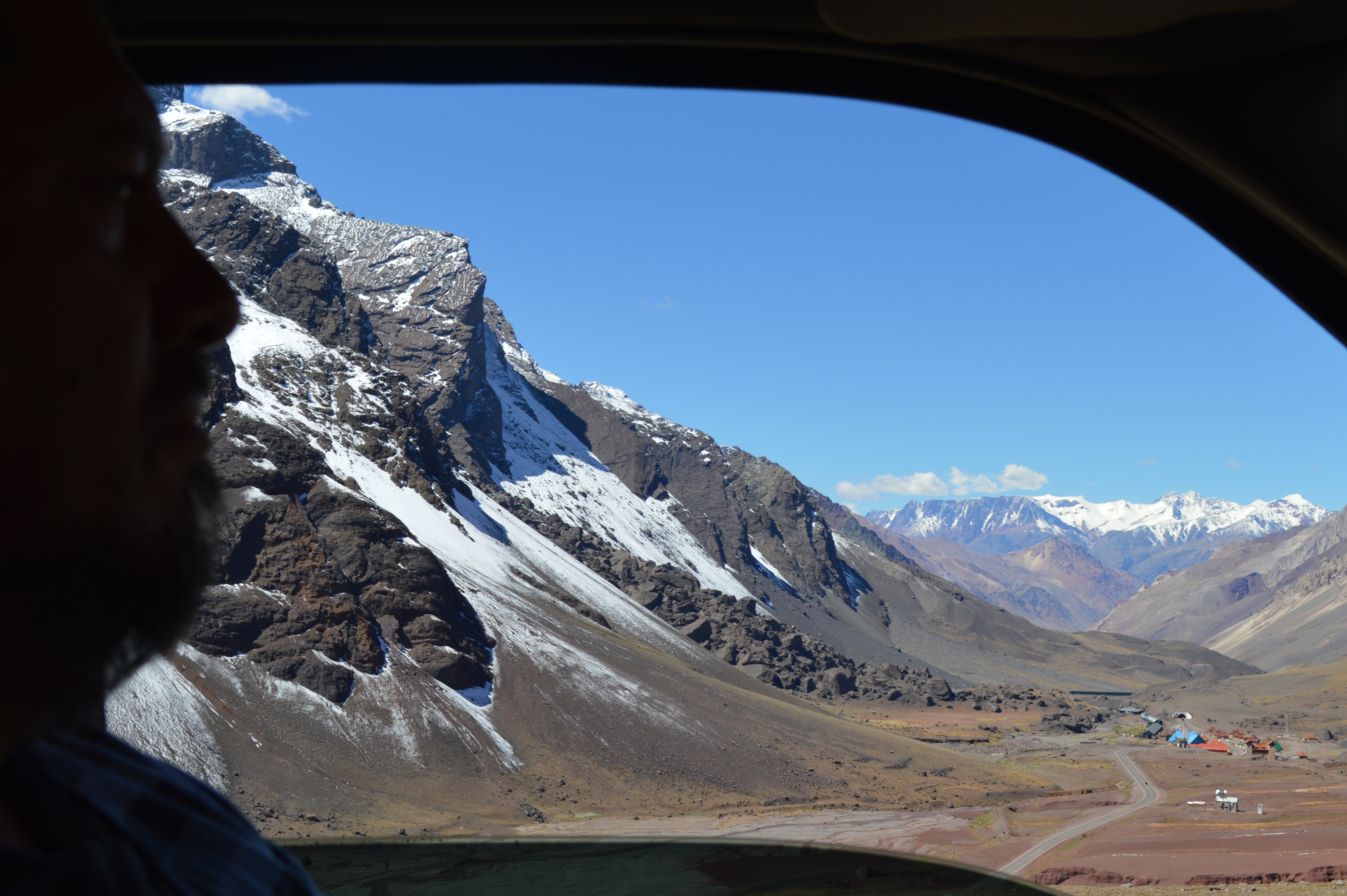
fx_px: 1869
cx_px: 694
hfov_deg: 39.6
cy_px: 365
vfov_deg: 26.9
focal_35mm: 50
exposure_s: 1/250
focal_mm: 26
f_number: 8
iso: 100
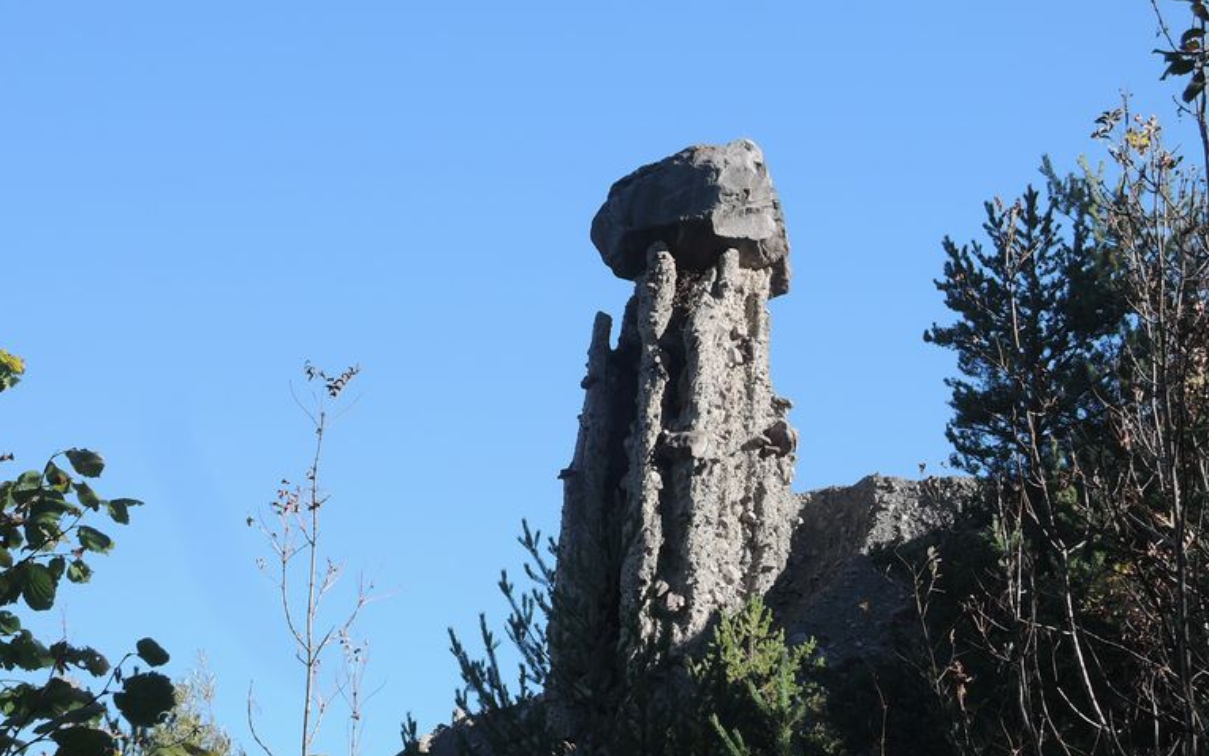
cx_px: 608
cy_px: 416
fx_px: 3428
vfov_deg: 12.6
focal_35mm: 104
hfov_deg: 20.0
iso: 80
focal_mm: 16
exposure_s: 1/200
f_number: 5.2
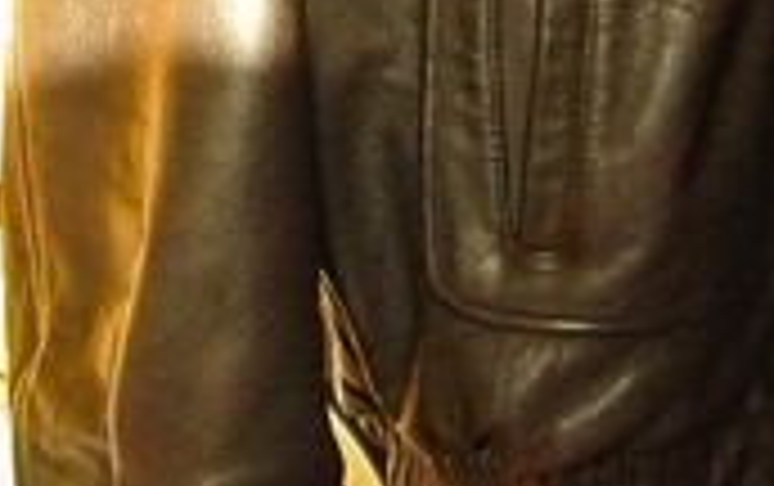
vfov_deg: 5.1
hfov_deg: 8.2
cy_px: -745
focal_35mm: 249
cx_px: 1300
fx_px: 5259
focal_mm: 15.7
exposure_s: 1/100
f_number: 5.6
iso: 800
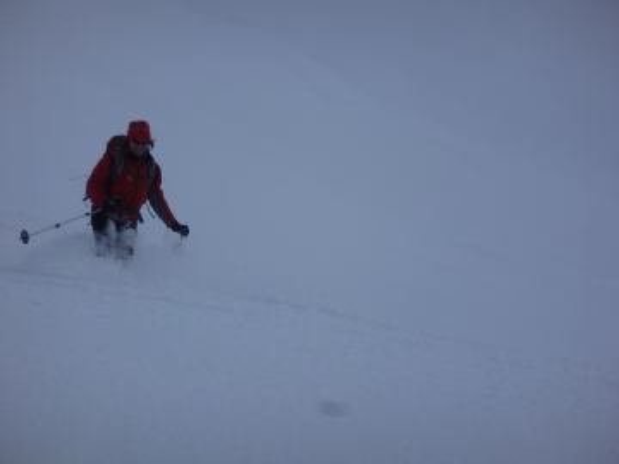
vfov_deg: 4.5
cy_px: 232
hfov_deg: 6.1
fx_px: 5847
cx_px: 310
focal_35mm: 327
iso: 100
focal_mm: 58.6
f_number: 5.8
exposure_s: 1/500
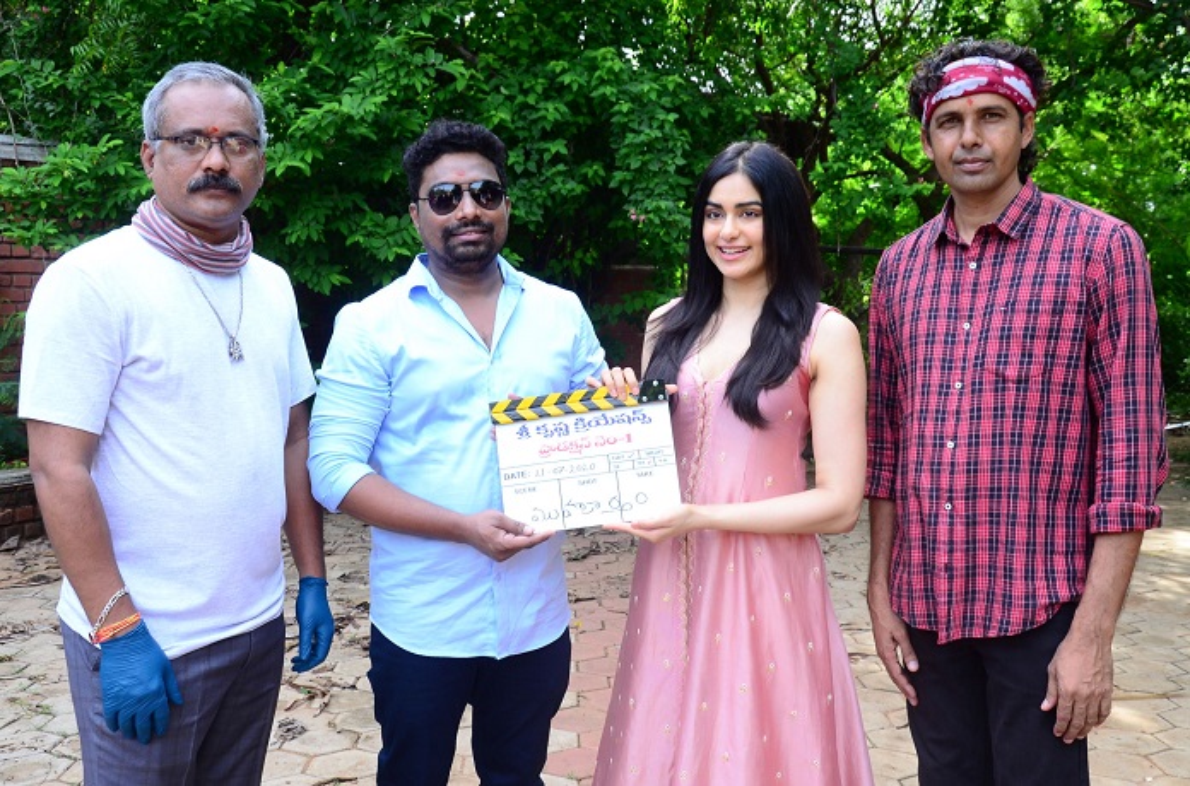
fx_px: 1236
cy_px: 393
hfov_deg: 51.4
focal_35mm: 38
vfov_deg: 35.3
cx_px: 595
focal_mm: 25
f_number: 8
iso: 400
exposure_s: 1/80
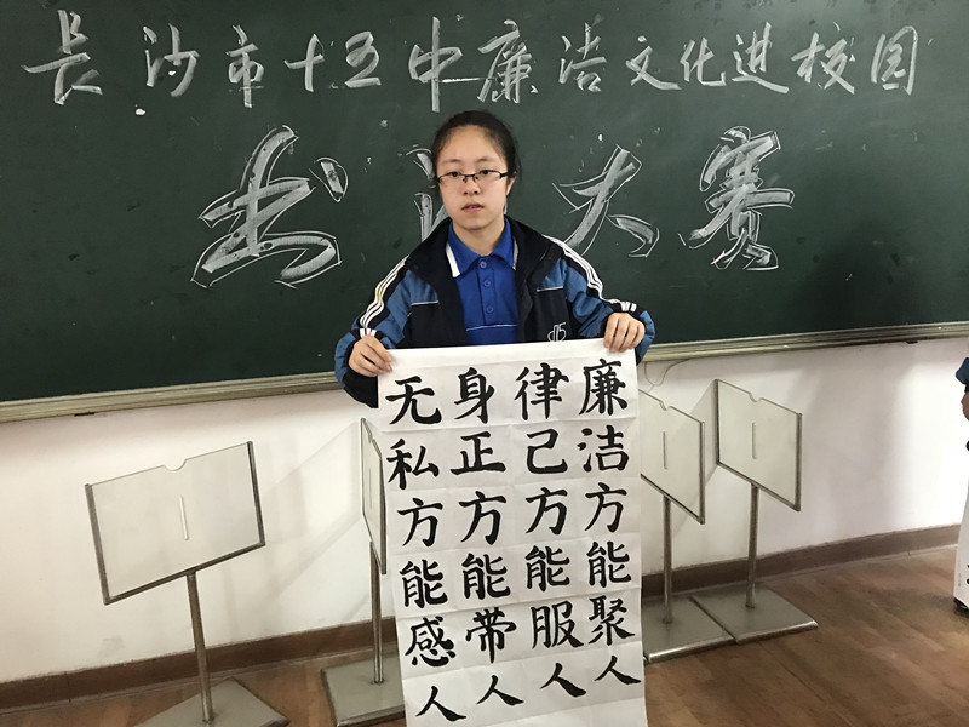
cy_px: 364
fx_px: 784
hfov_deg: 63.4
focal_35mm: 28
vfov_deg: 49.7
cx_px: 484
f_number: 1.8
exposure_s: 1/14
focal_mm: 3.99
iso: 100
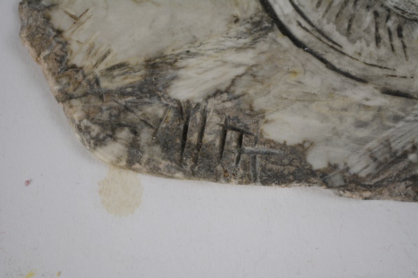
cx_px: 209
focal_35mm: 82
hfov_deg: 24.6
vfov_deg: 16.6
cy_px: 139
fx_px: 958
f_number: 5.6
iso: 360
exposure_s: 1/125
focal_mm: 55
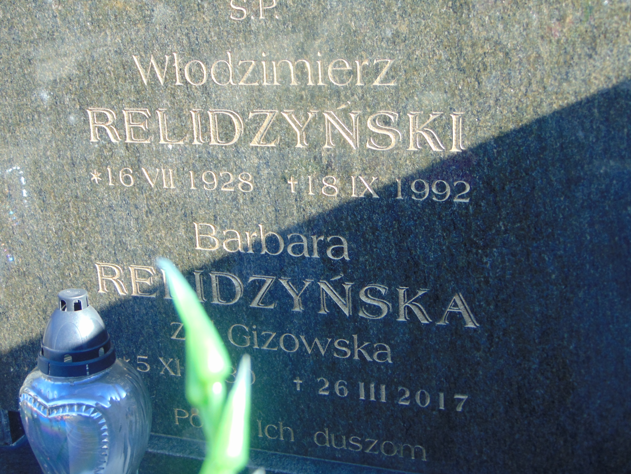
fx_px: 911
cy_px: 237
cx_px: 316
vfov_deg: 29.1
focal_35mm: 50
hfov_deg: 38.2
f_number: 3.5
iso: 80
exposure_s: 1/125
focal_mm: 9
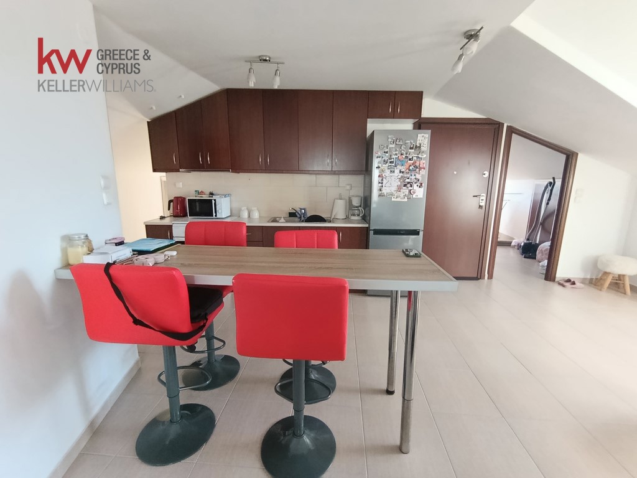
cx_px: 318
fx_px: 276
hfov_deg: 98.2
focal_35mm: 15
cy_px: 239
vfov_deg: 81.7
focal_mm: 1.65
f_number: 2.2
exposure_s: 1/33.3
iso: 605
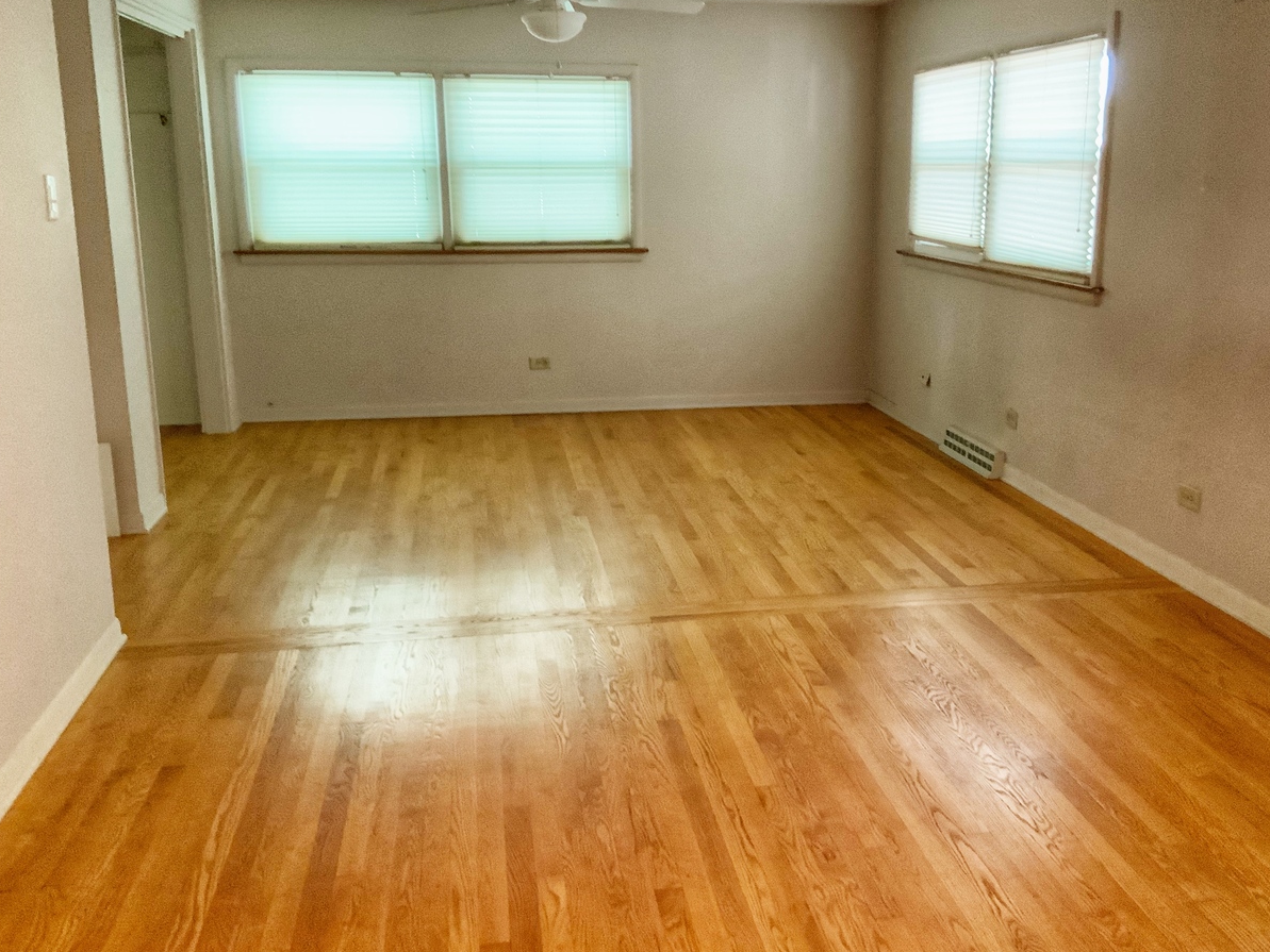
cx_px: 699
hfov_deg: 52.5
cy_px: 448
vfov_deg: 40.7
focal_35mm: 35
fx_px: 1284
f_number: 1.8
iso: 250
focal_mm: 3
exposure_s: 1/30
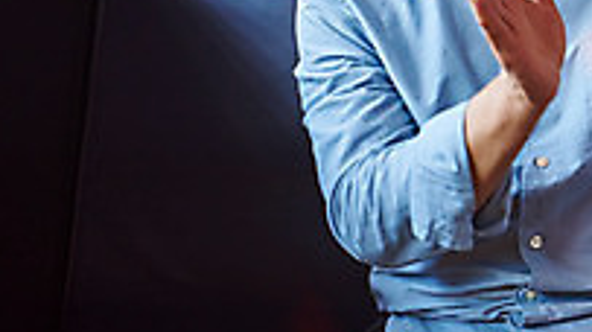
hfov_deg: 18.3
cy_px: -90
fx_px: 1648
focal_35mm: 105
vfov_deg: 11.3
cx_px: 862
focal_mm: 34
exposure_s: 1/100
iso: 400
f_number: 2.8
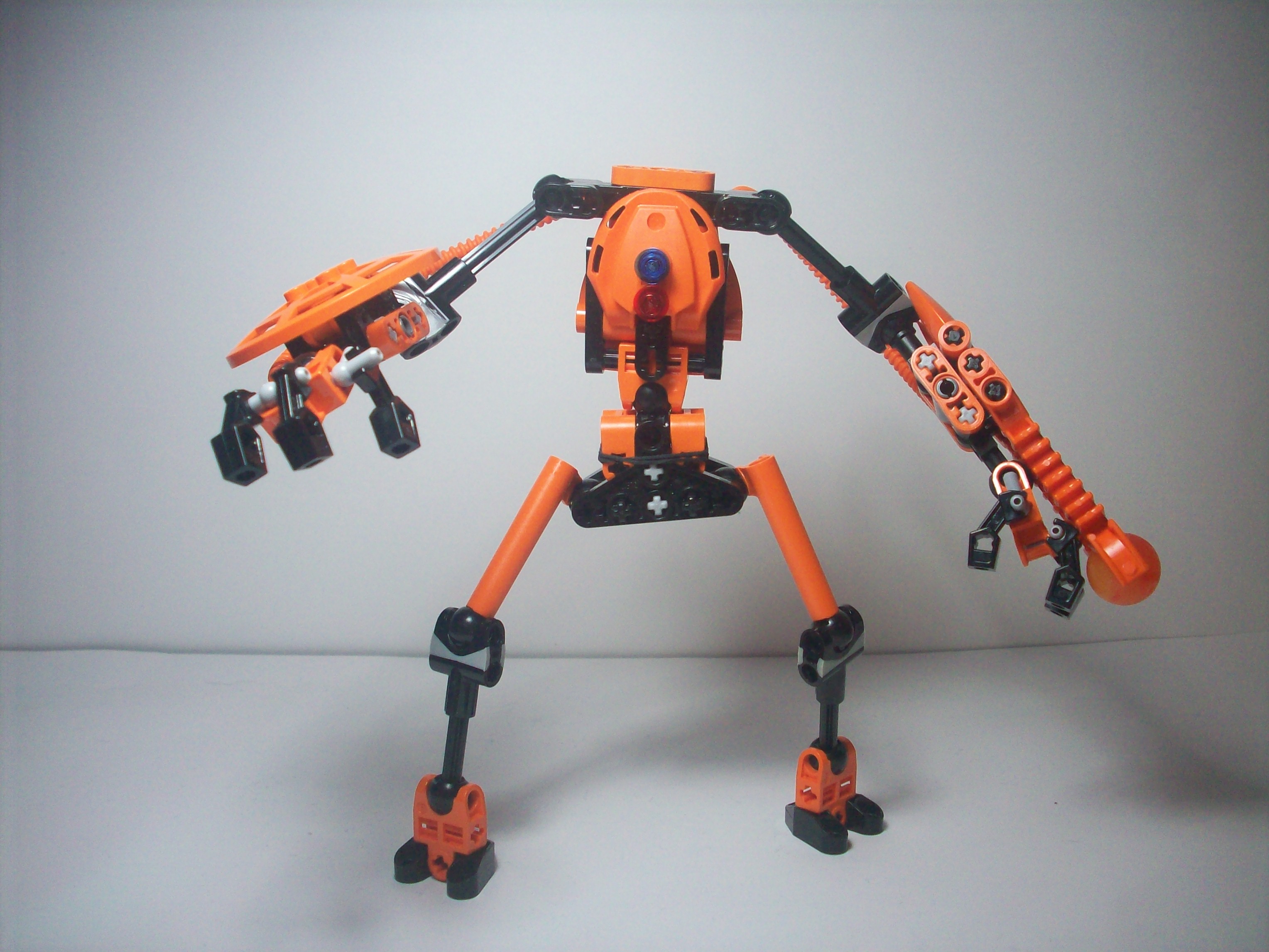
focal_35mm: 37
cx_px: 634
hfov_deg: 50.1
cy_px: 476
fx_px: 1356
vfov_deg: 38.7
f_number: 2.8
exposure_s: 1/128
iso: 123
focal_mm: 6.2
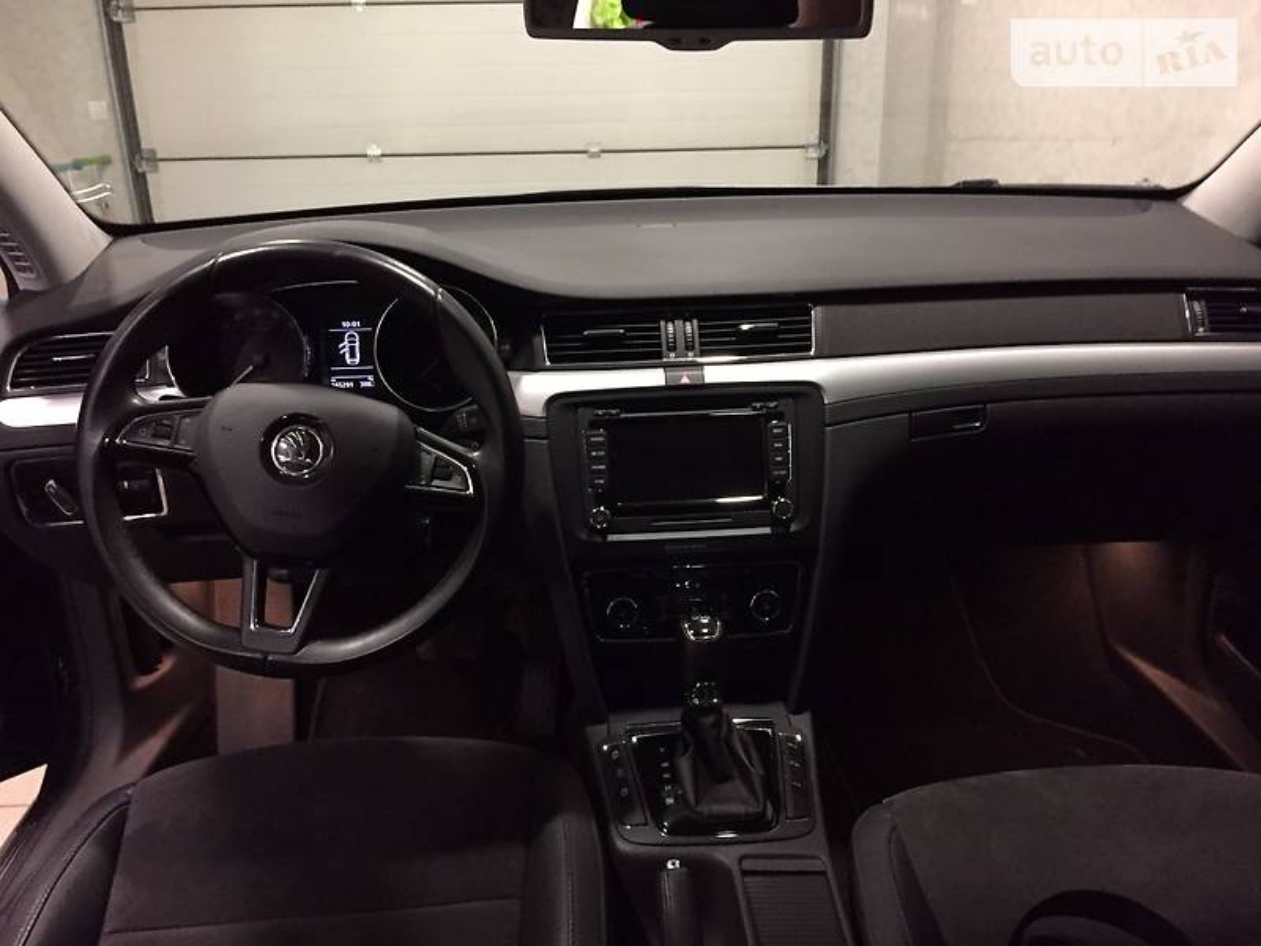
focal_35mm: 29
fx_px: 1056
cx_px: 630
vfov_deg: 48.2
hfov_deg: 61.7
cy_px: 473
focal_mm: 4.2
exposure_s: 1/17
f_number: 2.2
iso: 320
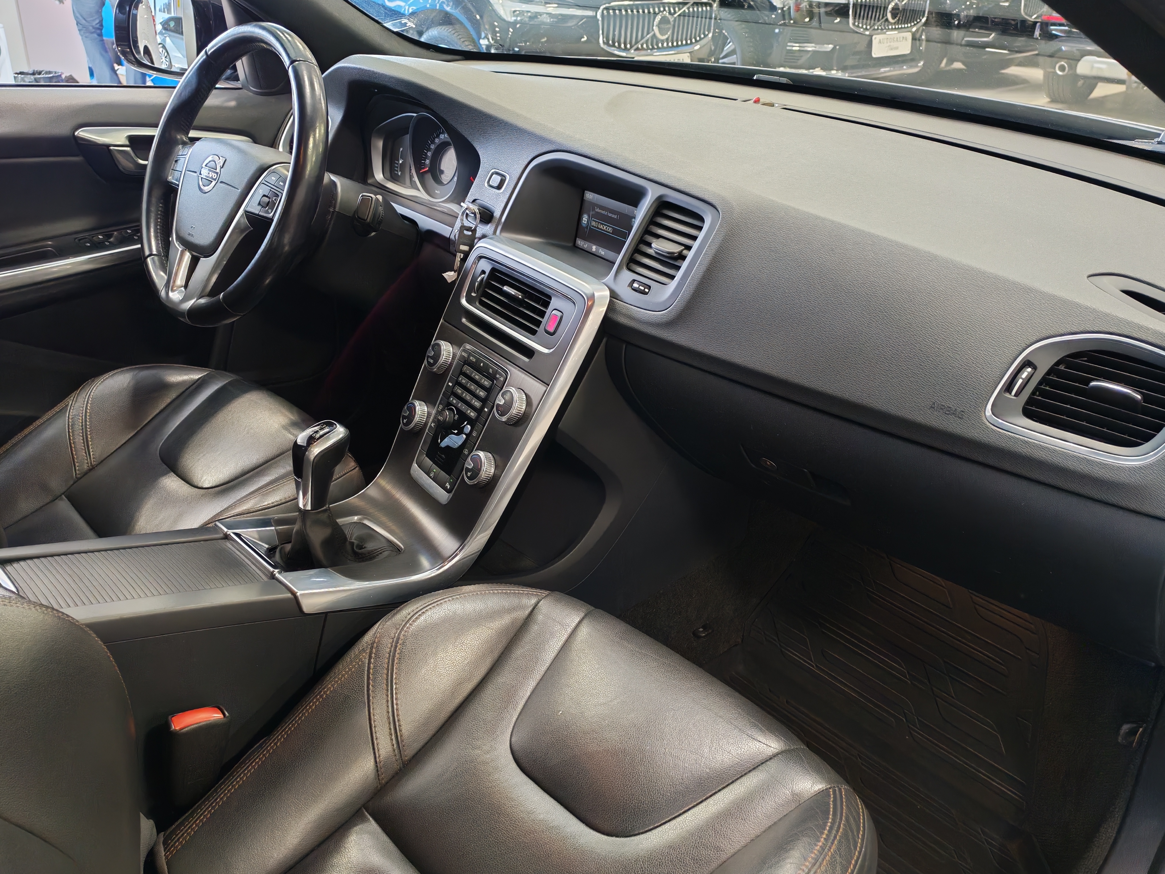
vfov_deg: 45.4
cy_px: 437
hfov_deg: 58.4
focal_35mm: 31
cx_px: 582
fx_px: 1043
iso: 1250
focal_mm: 6.12
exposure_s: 1/100
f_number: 1.9
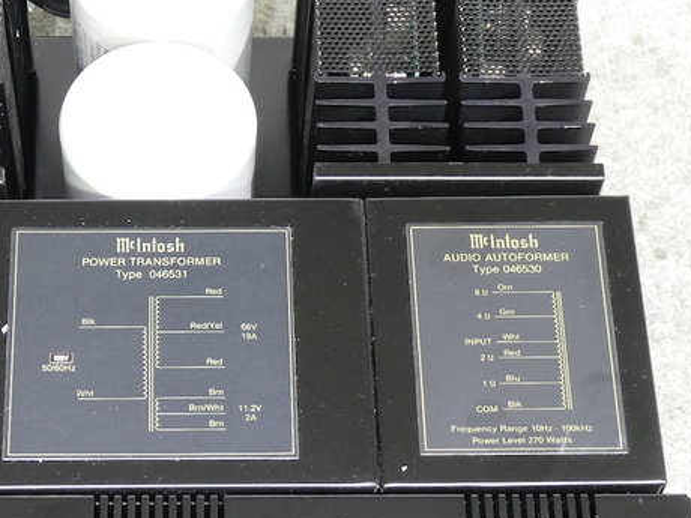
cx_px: 156
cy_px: 393
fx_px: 1956
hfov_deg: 19.9
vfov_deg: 15.0
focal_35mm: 98
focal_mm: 8.4
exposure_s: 1/2
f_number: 4
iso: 200
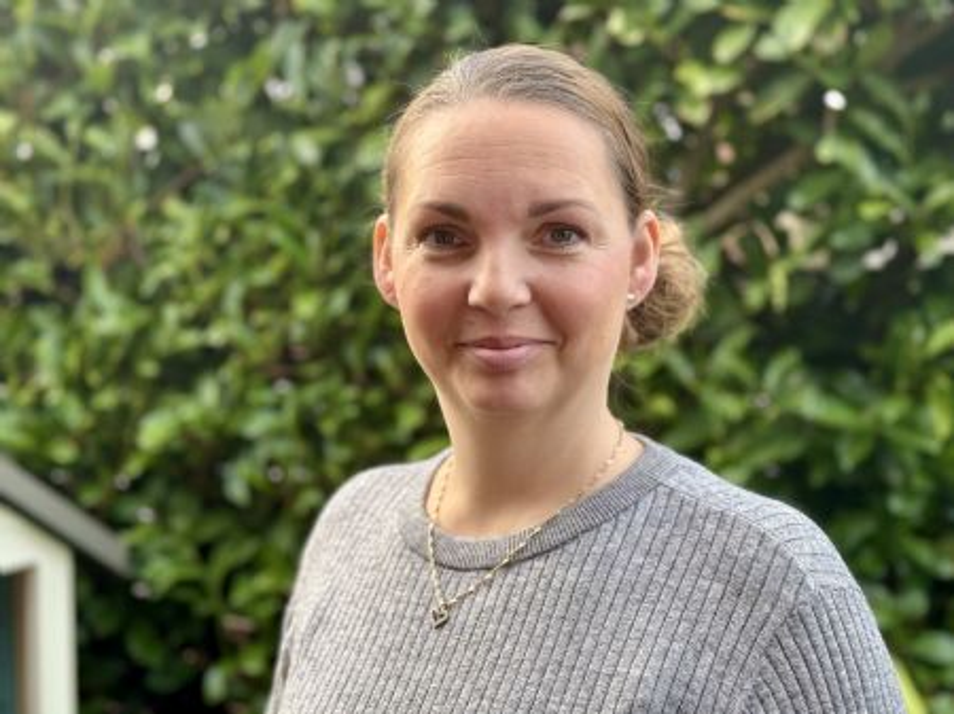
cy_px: 357
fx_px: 1322
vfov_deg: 30.2
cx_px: 477
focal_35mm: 48
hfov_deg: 39.7
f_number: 1.78
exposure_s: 1/208
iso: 64
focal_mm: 6.76
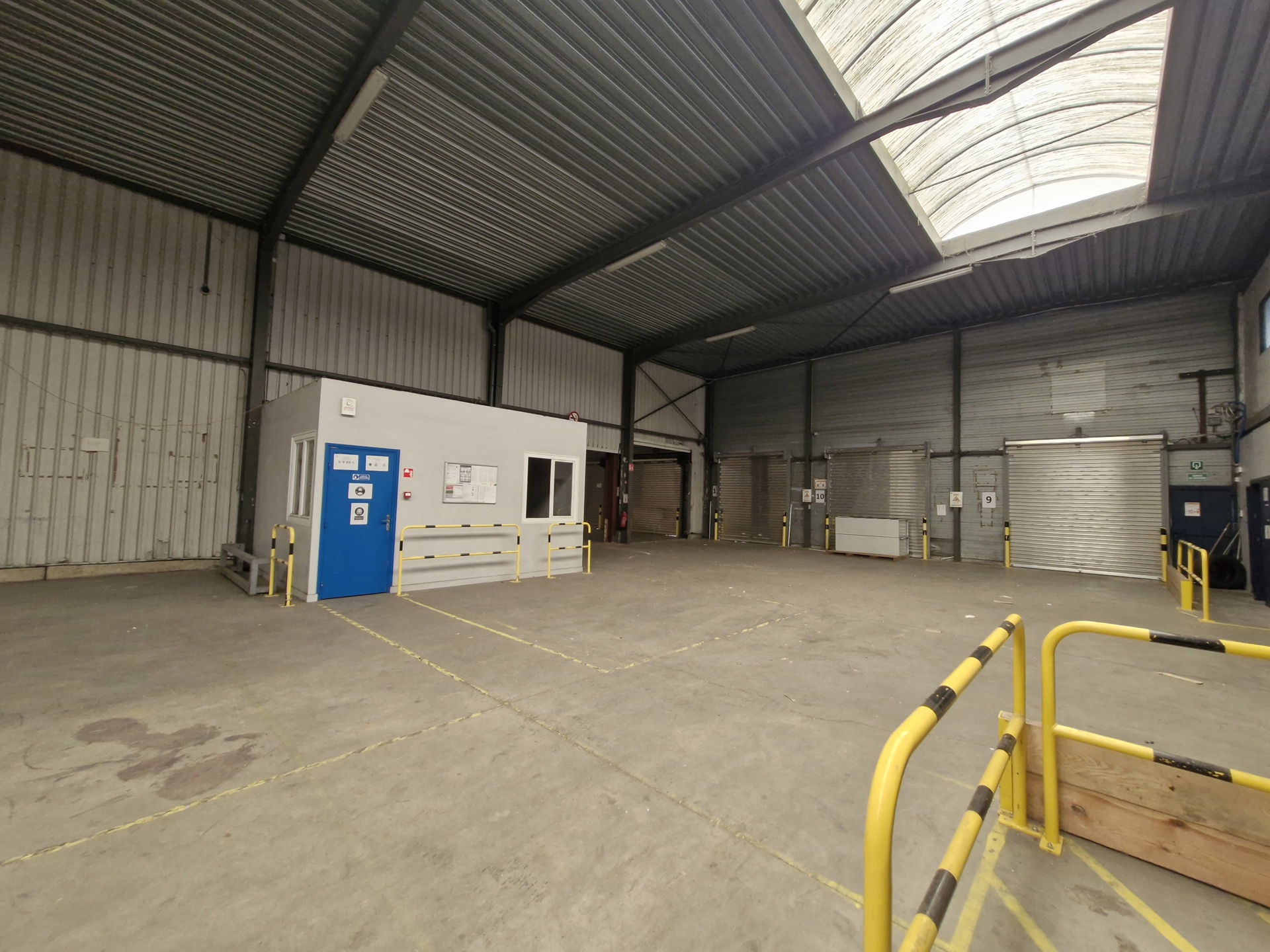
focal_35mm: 13
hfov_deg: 106.2
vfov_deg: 89.9
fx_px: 477
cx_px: 635
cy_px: 476
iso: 250
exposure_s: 1/50
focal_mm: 1.74
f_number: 2.2
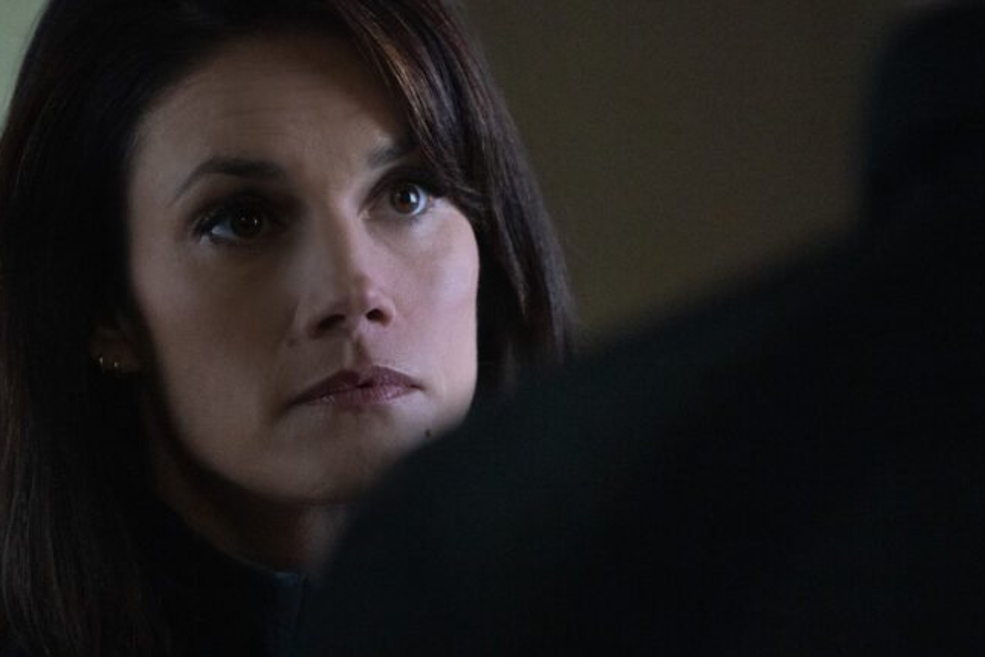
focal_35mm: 350
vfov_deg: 3.9
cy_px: 269
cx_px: 469
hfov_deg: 5.9
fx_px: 9576
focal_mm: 294
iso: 12800
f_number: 5.6
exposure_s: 1/125
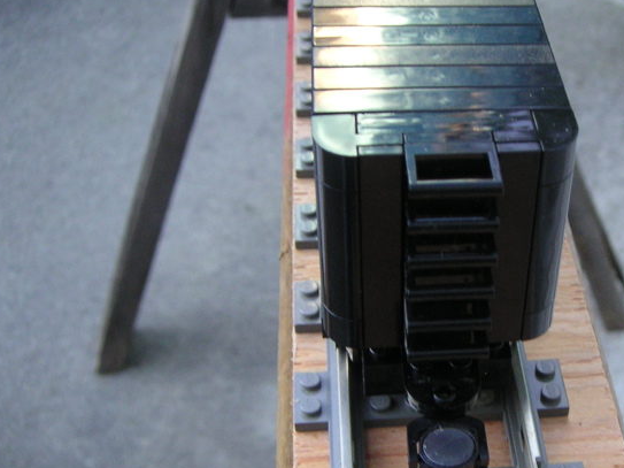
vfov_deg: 26.0
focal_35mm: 56
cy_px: 294
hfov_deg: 33.8
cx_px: 454
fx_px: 1009
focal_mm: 6
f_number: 2.8
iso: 125
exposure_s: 1/45
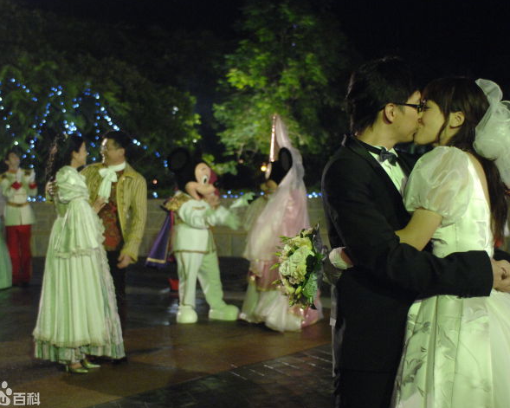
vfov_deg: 25.0
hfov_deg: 31.0
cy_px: 211
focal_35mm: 61
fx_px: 921
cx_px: 255
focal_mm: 34
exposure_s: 1/60
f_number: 2.8
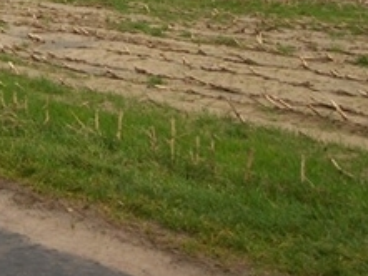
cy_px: -67
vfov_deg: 16.2
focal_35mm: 87
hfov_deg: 21.5
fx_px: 925
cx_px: -18
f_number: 2.9
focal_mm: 5.7
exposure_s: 1/125
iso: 80
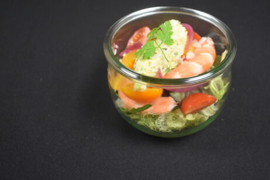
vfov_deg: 32.9
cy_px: 79
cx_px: 161
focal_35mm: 41
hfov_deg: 47.5
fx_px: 305
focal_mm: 21
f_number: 4
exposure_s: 1/125
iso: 1100
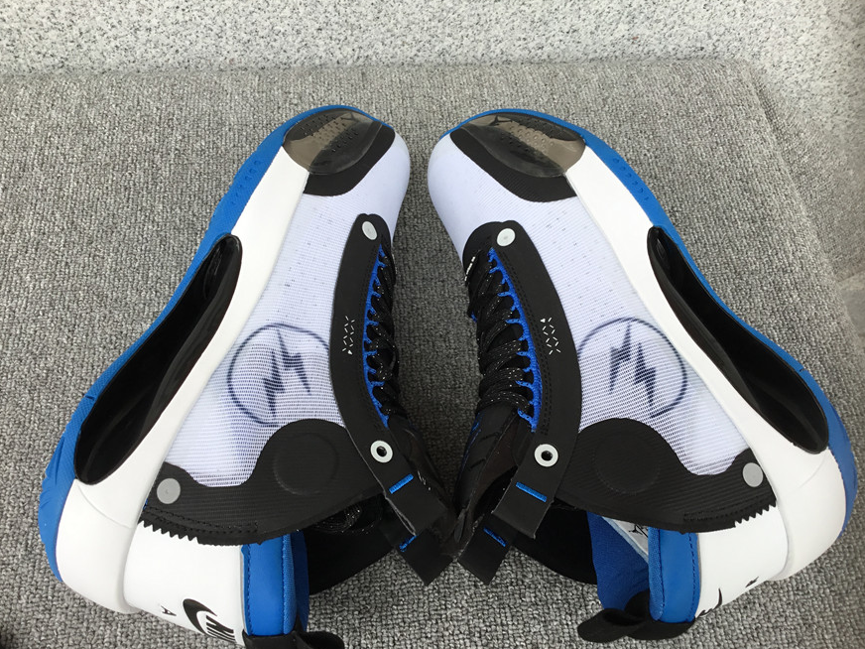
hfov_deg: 56.8
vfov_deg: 44.2
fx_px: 800
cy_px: 331
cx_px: 425
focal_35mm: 32
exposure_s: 1/114
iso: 25
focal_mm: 3.3
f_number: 2.4
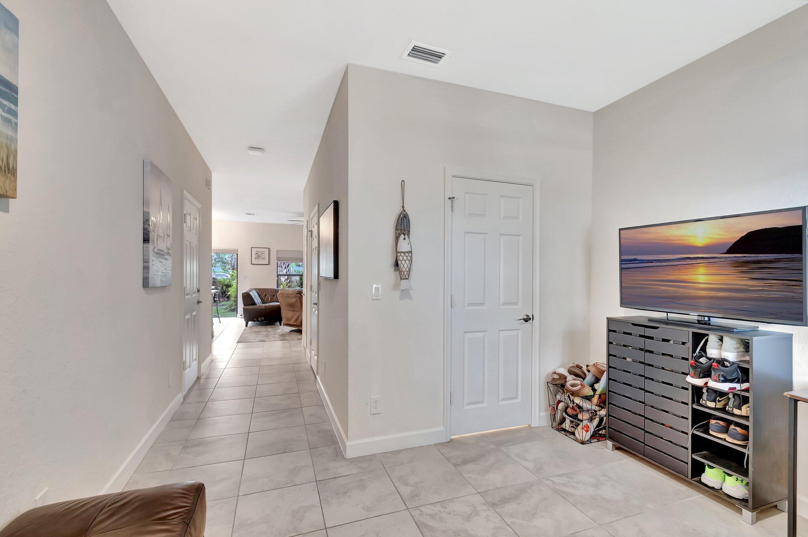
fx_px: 336
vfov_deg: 77.2
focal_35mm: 15
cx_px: 404
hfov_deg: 100.4
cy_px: 268
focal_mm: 10
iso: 640
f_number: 8
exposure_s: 1/1.67
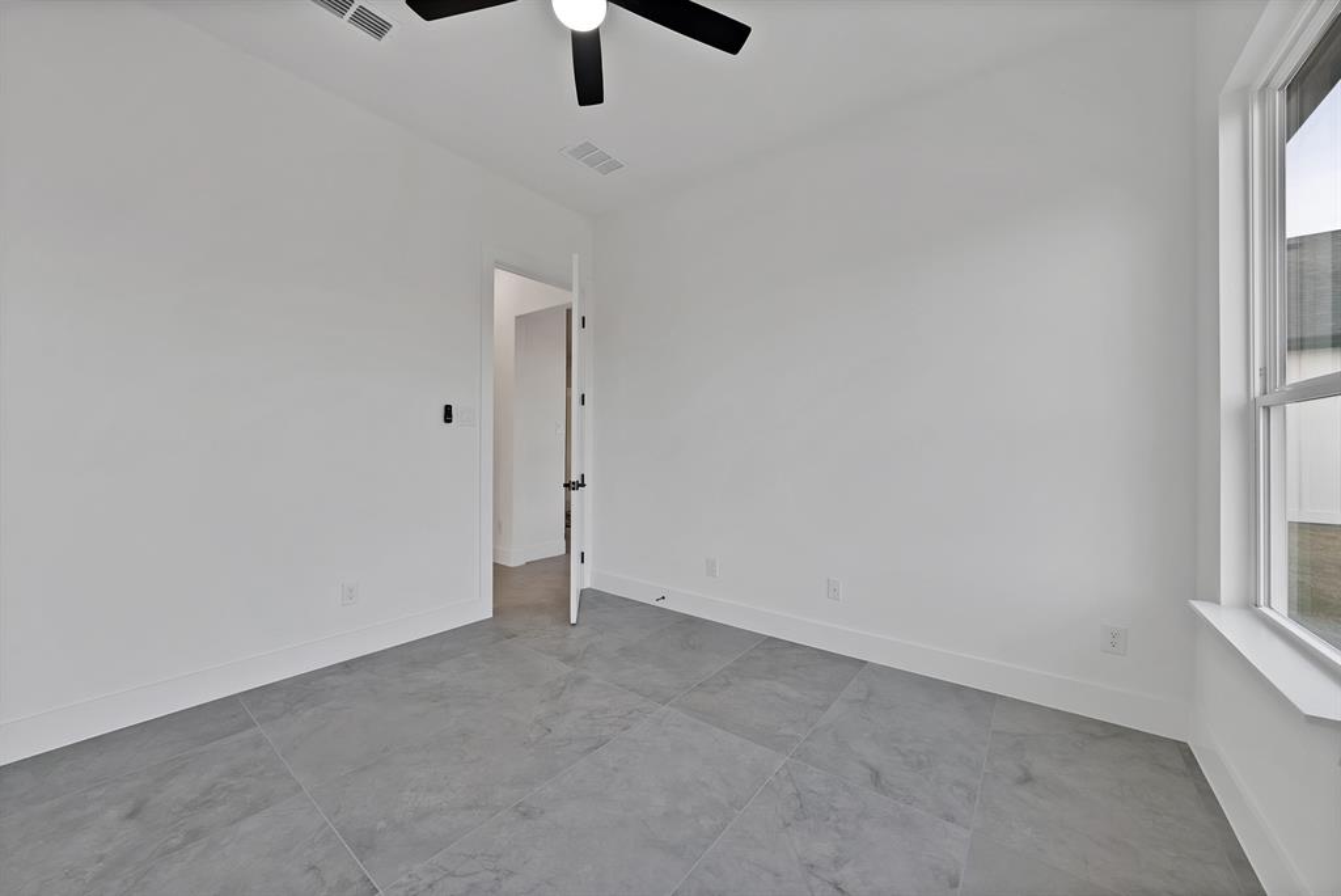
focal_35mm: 13
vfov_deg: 85.5
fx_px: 485
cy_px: 448
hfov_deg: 108.3
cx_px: 670
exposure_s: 1/6
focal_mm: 13
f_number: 9
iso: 640
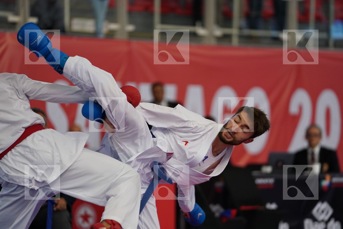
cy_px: 114
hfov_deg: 10.3
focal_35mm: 200
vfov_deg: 6.9
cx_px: 172
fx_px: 1905
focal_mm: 200
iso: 1600
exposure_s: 1/1000
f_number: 2.8
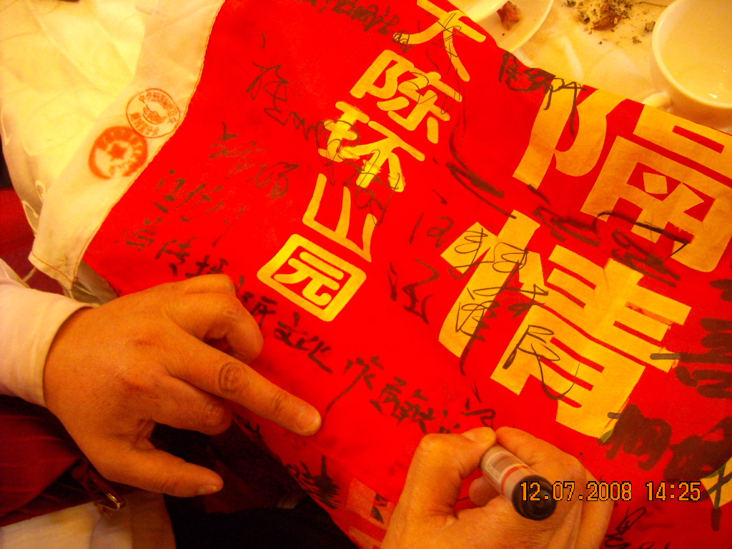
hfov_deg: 52.6
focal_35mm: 35
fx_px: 740
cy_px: 274
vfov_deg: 40.7
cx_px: 366
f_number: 2.8
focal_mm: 5.7
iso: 400
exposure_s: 1/54
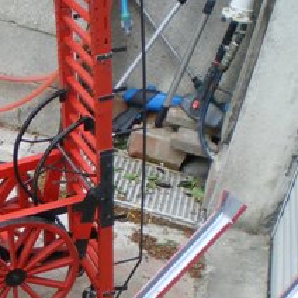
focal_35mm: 96
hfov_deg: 17.0
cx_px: -90
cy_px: 336
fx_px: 935
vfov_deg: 17.4
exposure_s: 1/125
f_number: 3.1
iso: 50
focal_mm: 6.3
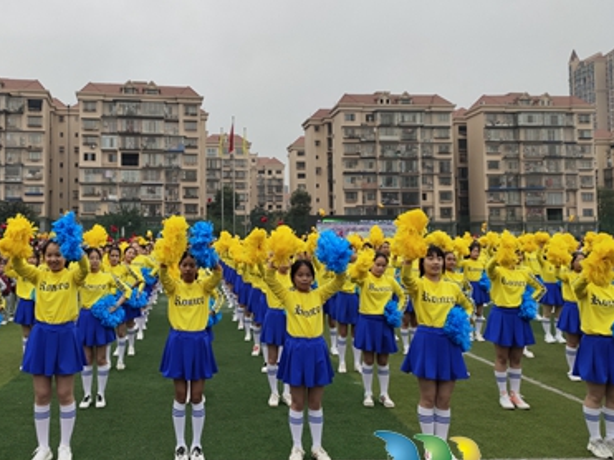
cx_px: 218
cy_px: 211
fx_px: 550
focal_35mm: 31
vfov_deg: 45.4
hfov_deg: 57.4
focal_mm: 4.76
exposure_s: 1/374
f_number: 1.79
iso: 56
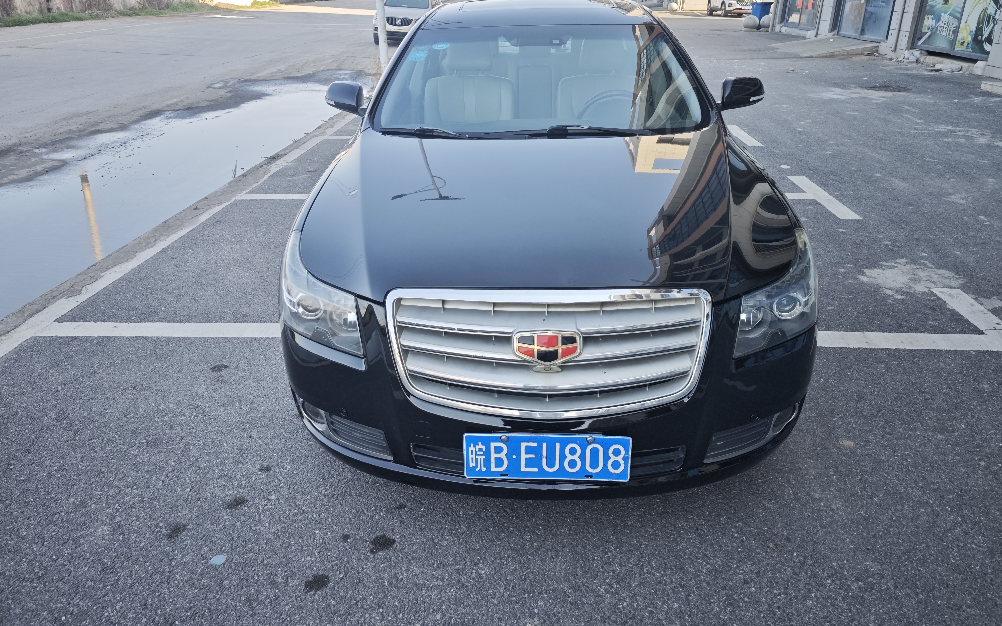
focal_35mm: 25
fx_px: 683
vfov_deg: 49.0
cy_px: 255
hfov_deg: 72.5
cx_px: 497
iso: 50
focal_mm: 6.55
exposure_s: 1/520
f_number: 1.62
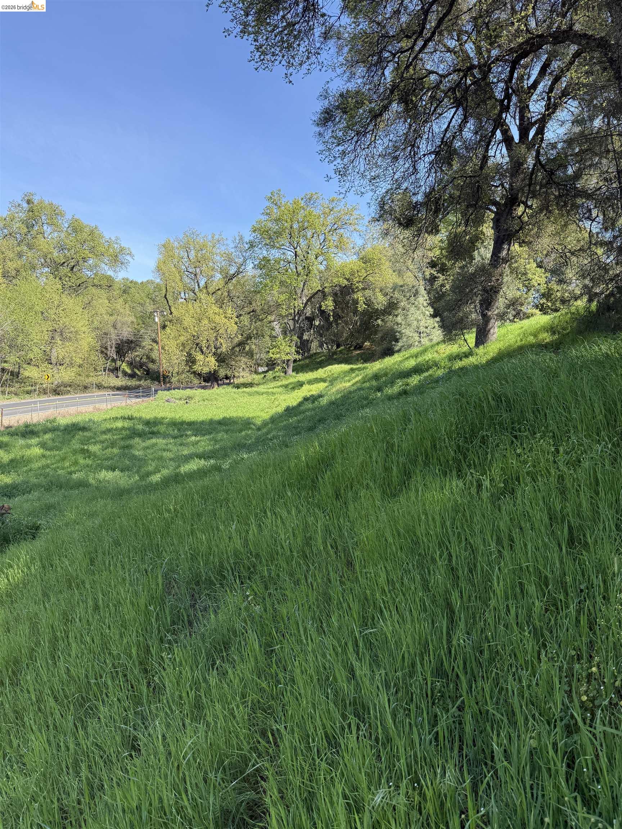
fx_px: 575
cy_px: 414
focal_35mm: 24
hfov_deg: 56.8
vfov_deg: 71.6
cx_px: 311
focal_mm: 6.76
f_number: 1.78
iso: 100
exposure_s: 1/1464
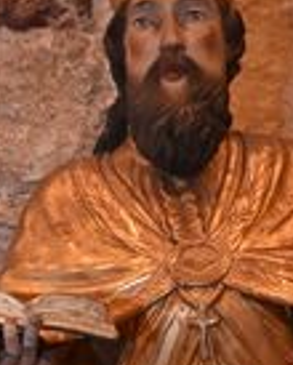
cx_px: 160
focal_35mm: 155
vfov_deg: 11.8
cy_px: 567
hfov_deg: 10.0
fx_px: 1681
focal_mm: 32.5
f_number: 4.8
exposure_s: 1/60
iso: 3200
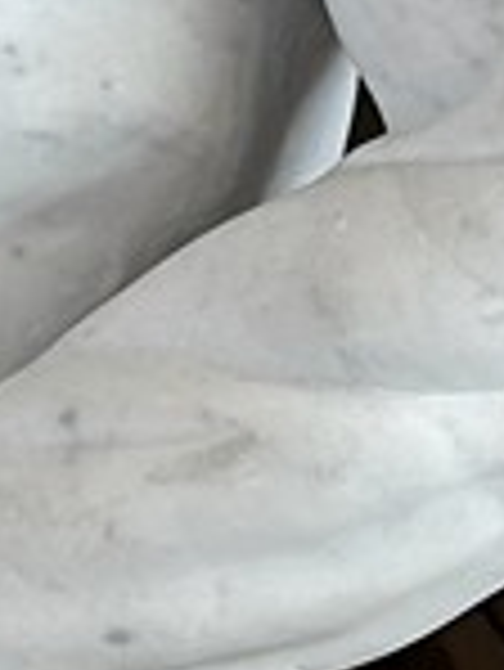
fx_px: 6669
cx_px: -554
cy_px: 443
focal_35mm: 344
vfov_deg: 5.8
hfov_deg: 4.3
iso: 80
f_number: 1.78
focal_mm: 6.86
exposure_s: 1/290
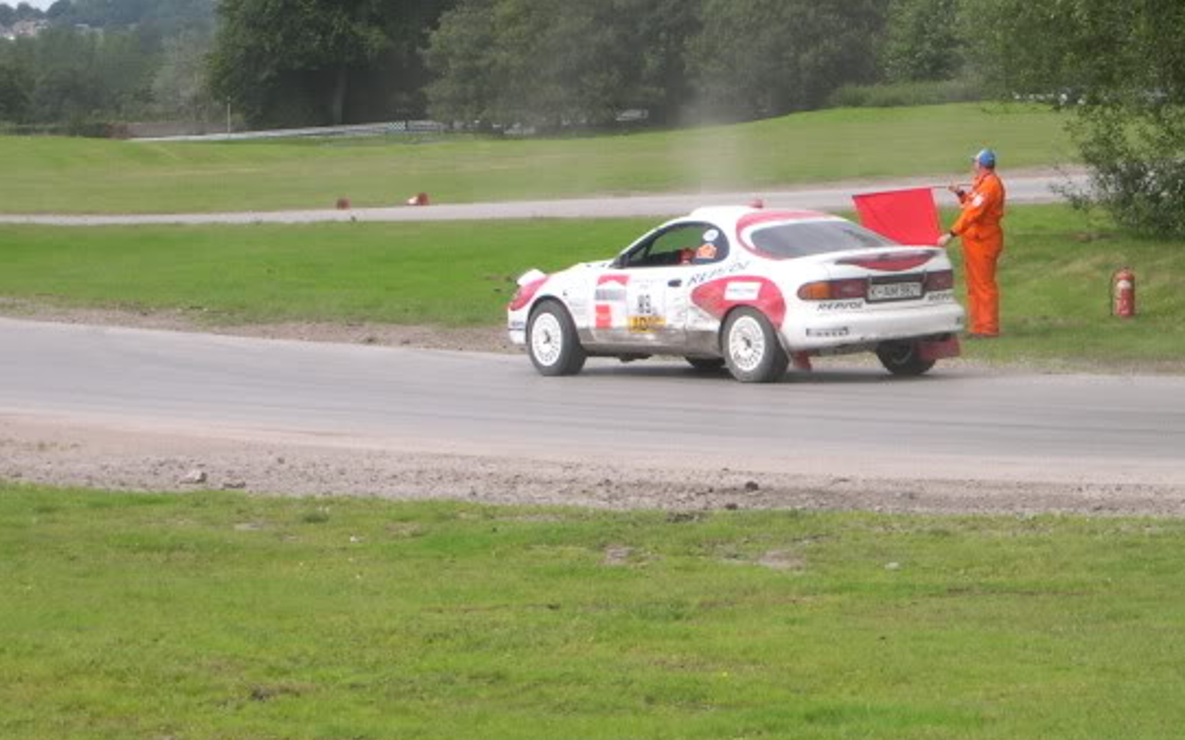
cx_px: 666
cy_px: 149
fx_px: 5167
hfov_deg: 13.1
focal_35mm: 160
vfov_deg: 8.2
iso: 100
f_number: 4.8
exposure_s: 1/331
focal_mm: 21.6
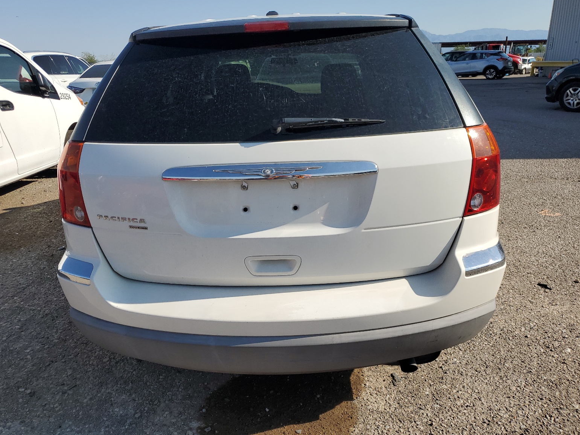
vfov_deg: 51.4
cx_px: 283
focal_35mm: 27
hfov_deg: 65.3
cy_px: 211
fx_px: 452
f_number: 1.5
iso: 50
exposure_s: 1/5000
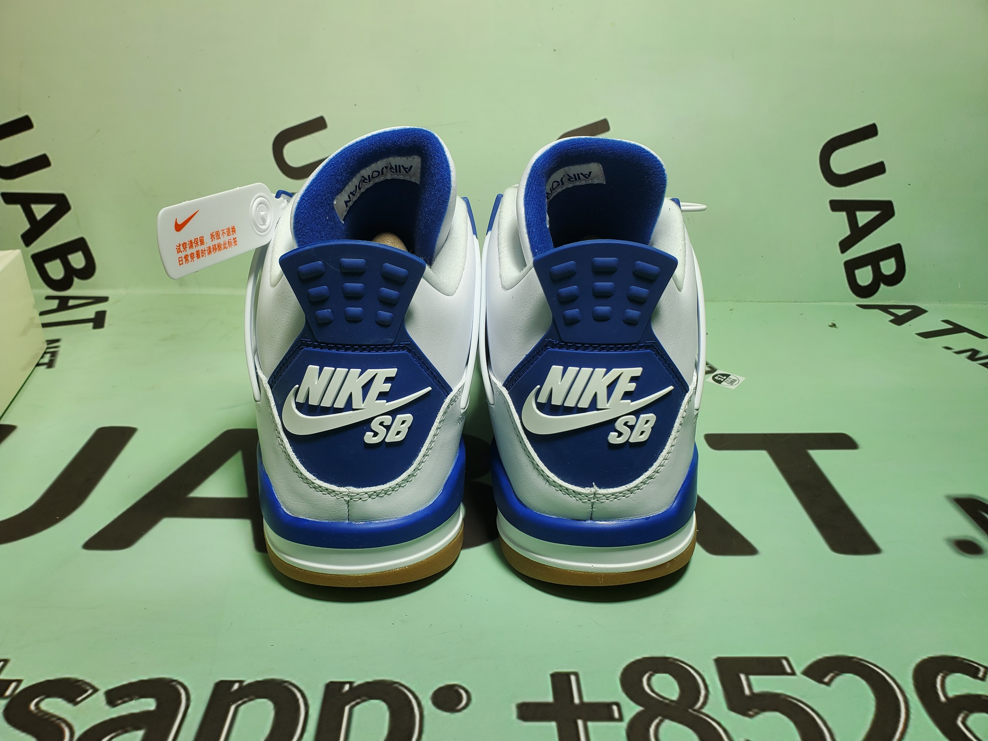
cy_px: 370
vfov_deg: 53.1
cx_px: 494
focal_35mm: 26
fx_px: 742
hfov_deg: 67.3
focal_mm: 4.3
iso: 50
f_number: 2.4
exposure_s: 1/243
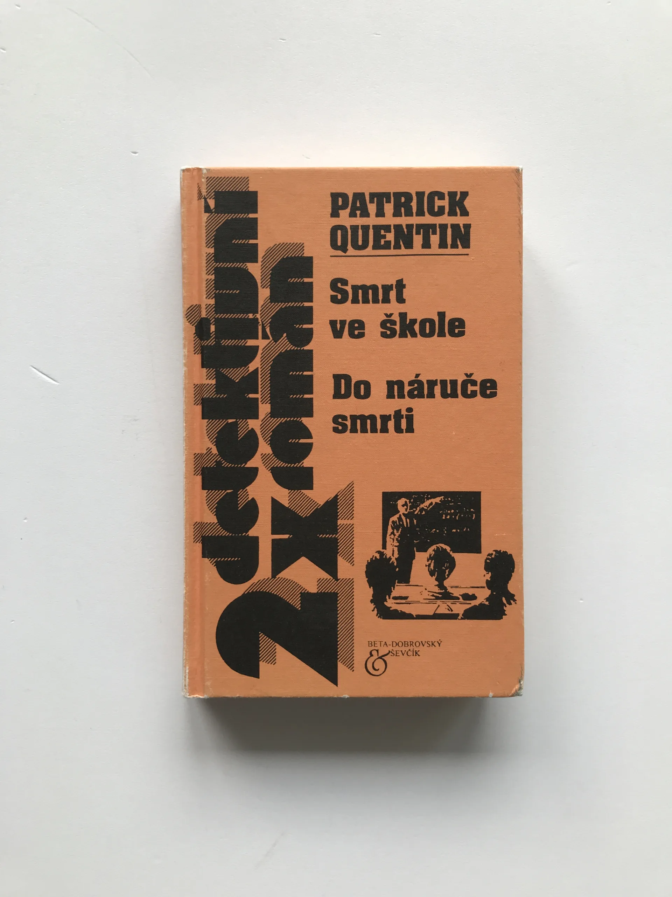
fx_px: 725
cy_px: 448
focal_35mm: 28
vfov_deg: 63.4
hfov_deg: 49.7
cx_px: 336
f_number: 1.8
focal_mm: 3.99
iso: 32
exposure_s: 1/100
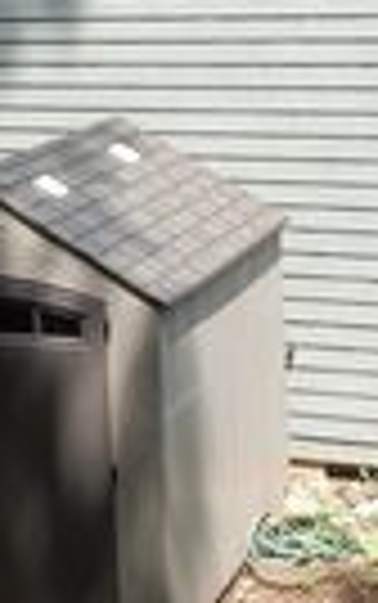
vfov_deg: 20.5
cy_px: 43
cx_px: 76
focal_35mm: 99
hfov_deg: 13.2
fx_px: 1628
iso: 125
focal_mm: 4.5
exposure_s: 1/320
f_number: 3.7
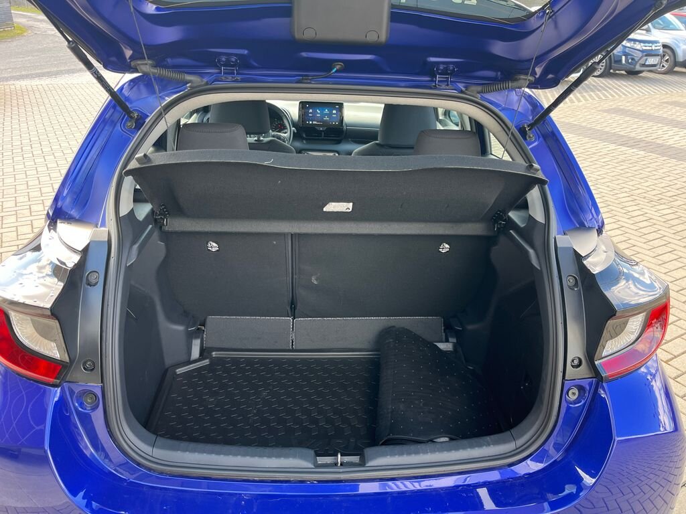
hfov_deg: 67.3
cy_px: 257
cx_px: 343
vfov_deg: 53.1
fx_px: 515
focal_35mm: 26
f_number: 1.6
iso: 100
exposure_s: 1/122
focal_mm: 5.1
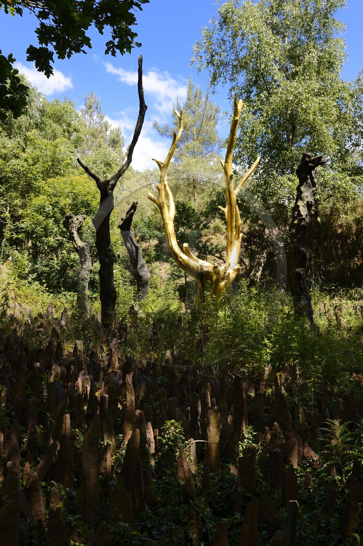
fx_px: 470
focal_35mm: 31
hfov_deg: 42.3
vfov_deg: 60.3
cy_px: 273
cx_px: 182
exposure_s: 1/200
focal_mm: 31
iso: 200
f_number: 7.1
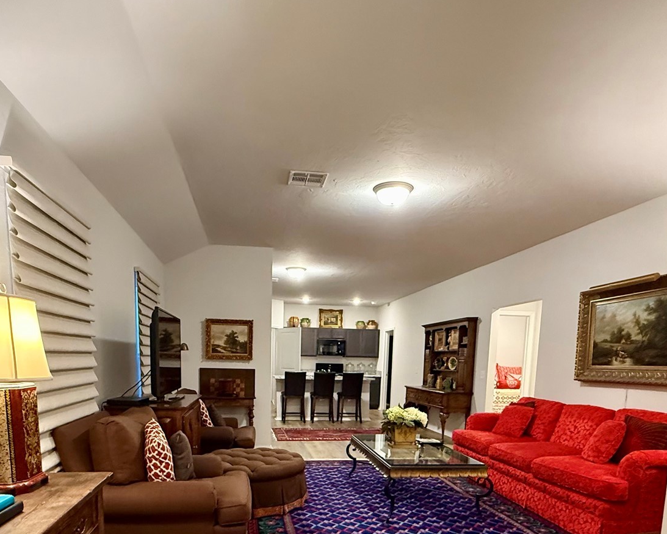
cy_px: 423
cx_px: 310
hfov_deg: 70.2
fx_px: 474
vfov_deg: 54.9
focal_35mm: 24
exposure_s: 1/60
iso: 800
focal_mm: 2.22
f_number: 2.2
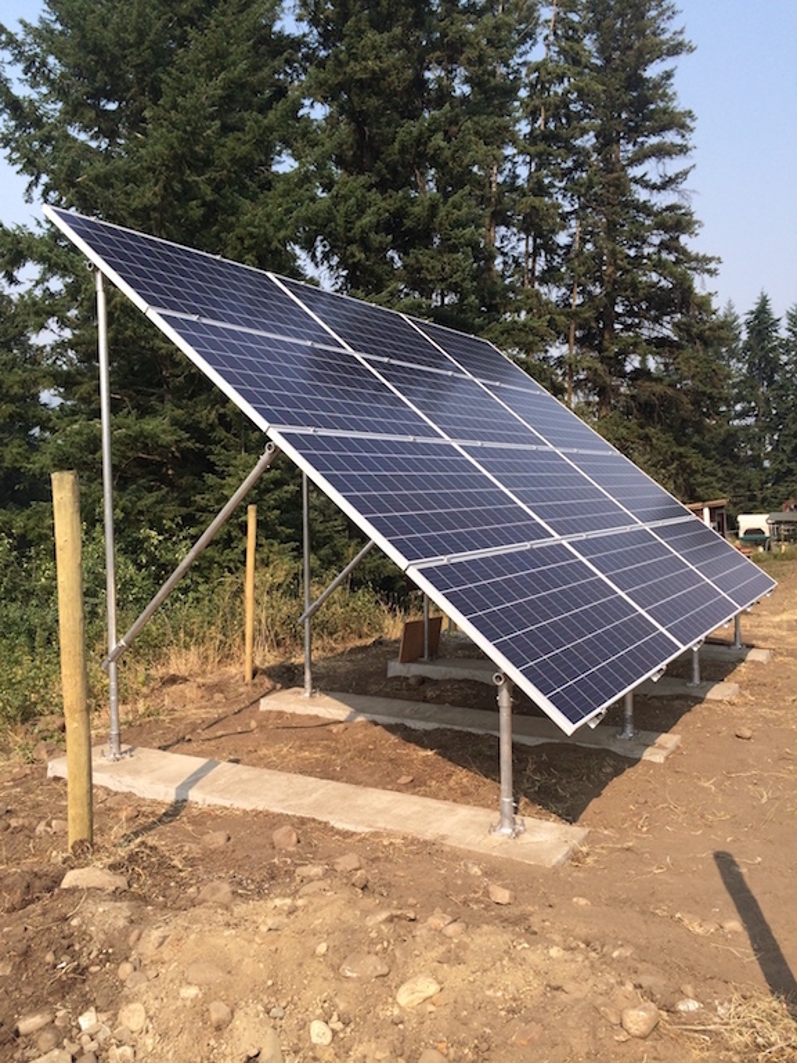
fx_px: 890
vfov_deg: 61.7
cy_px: 532
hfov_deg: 48.2
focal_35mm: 29
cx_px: 398
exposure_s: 1/1953
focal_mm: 4.15
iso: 32
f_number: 2.2
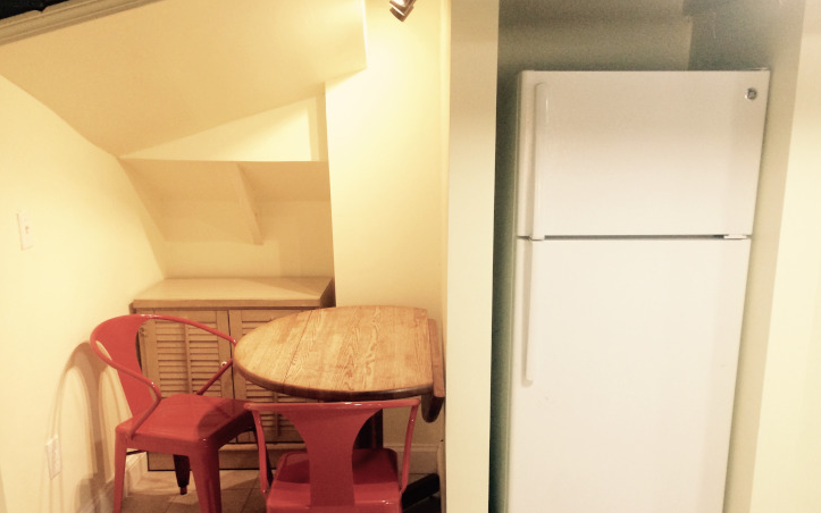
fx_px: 761
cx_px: 444
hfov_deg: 56.6
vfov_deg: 37.1
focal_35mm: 34
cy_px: 321
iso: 125
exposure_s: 1/30
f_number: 2.2
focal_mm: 4.15
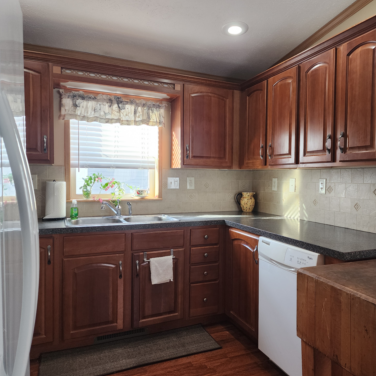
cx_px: 232
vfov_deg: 57.3
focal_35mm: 28
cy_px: 185
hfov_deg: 56.7
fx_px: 344
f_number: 1.8
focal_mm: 6.4
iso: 200
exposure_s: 1/120
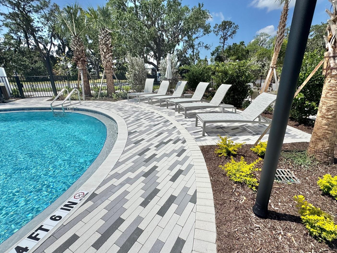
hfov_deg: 94.3
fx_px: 156
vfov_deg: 78.1
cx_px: 181
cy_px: 126
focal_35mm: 16
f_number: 2.2
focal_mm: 2.22
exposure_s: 1/4630
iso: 40
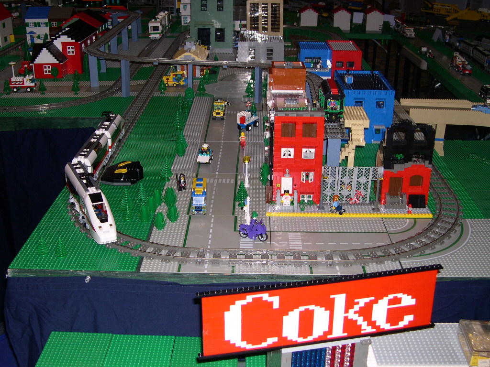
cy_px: 184
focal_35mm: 42
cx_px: 245
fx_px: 595
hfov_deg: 44.8
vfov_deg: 34.3
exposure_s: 1/60
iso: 100
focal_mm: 9
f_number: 2.9
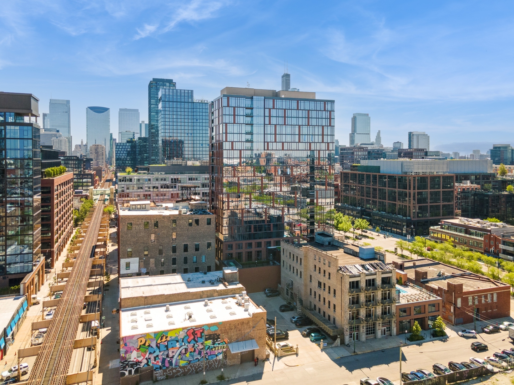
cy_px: 192
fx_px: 356
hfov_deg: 71.6
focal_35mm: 24
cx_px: 257
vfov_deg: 56.8
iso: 100
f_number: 2.8
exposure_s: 1/120
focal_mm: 4.5
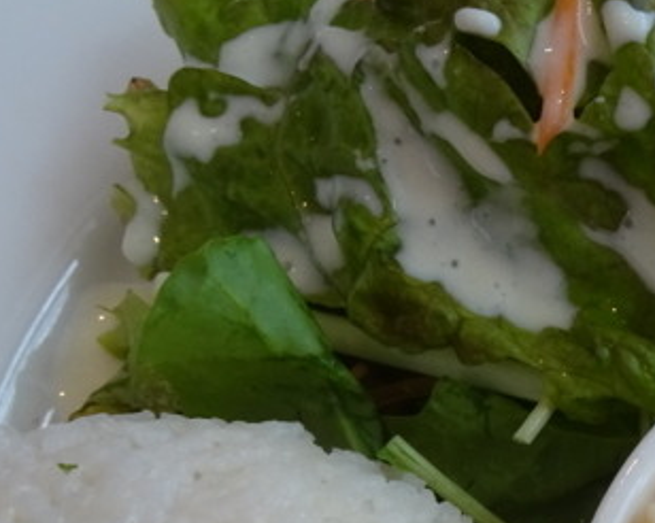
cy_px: 702
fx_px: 1511
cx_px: 763
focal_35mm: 78
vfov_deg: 18.2
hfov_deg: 22.7
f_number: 3.5
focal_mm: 4.1
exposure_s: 1/30
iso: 100
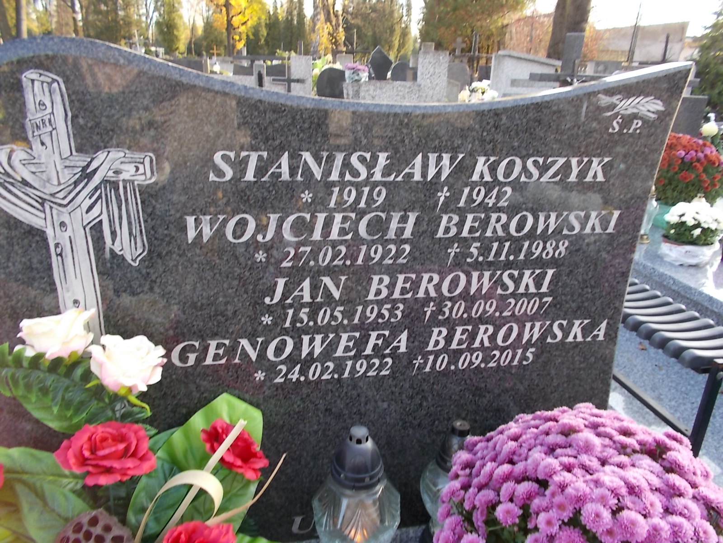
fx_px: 543
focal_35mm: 26
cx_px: 362
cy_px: 272
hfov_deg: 67.3
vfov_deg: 53.1
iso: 80
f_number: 3.2
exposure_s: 1/60
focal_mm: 4.6
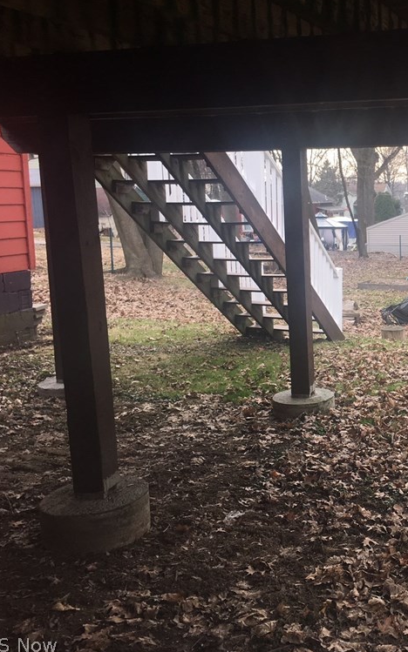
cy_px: 326
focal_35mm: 42
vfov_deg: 47.2
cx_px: 413
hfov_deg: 28.5
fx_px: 747
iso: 25
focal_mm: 4.15
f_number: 2.2
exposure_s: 1/124
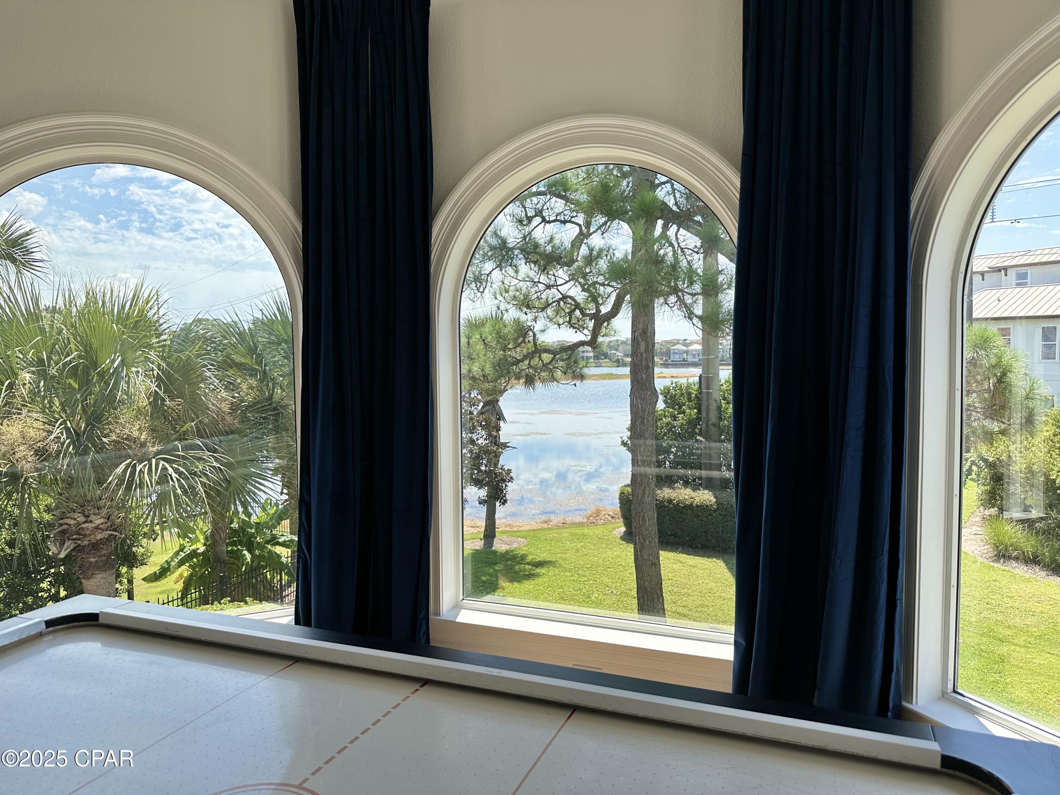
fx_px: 735
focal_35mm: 24
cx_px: 530
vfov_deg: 56.8
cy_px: 398
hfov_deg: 71.6
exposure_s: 1/1144
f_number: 1.78
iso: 80
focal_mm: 6.86
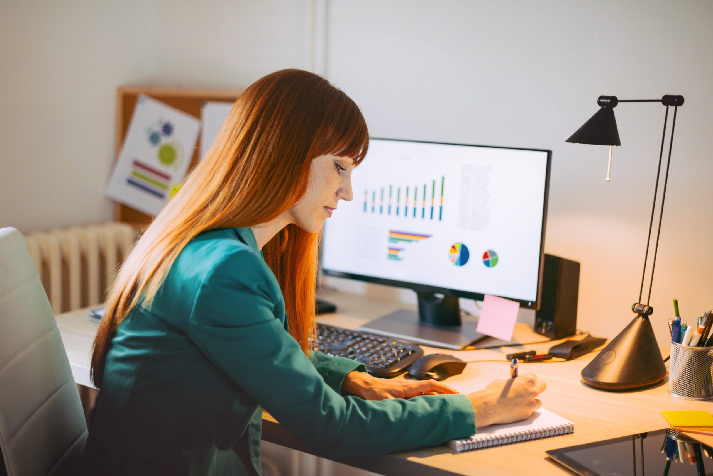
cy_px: 238
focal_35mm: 50
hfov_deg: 39.6
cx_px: 356
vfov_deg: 27.0
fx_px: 991
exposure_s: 1/125
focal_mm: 50
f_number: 1.8
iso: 400
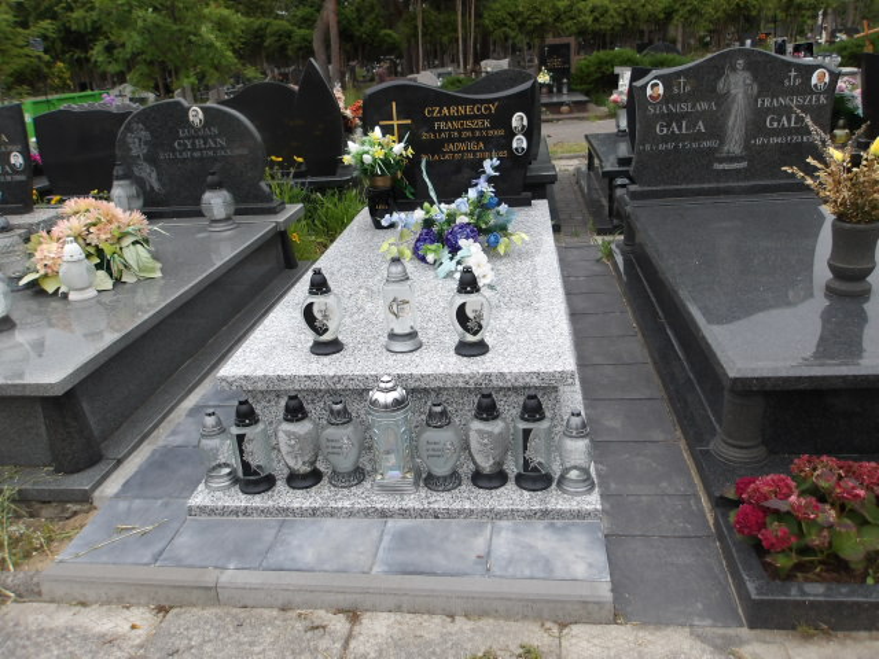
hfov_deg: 65.3
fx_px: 686
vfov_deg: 51.4
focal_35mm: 27
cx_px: 440
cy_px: 330
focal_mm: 4.9
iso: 100
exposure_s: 1/356
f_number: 3
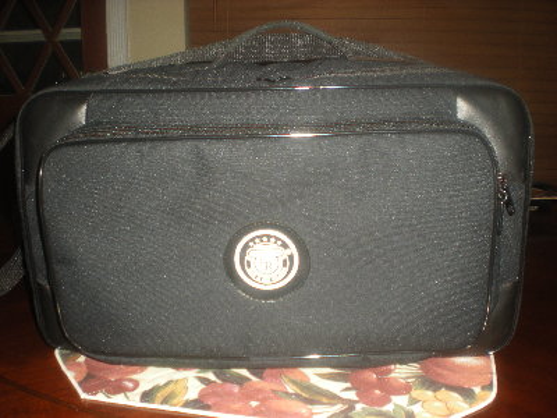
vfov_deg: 37.7
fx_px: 611
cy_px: 209
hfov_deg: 49.0
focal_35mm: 38
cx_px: 278
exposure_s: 1/60
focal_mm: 6.3
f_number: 3.1
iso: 89
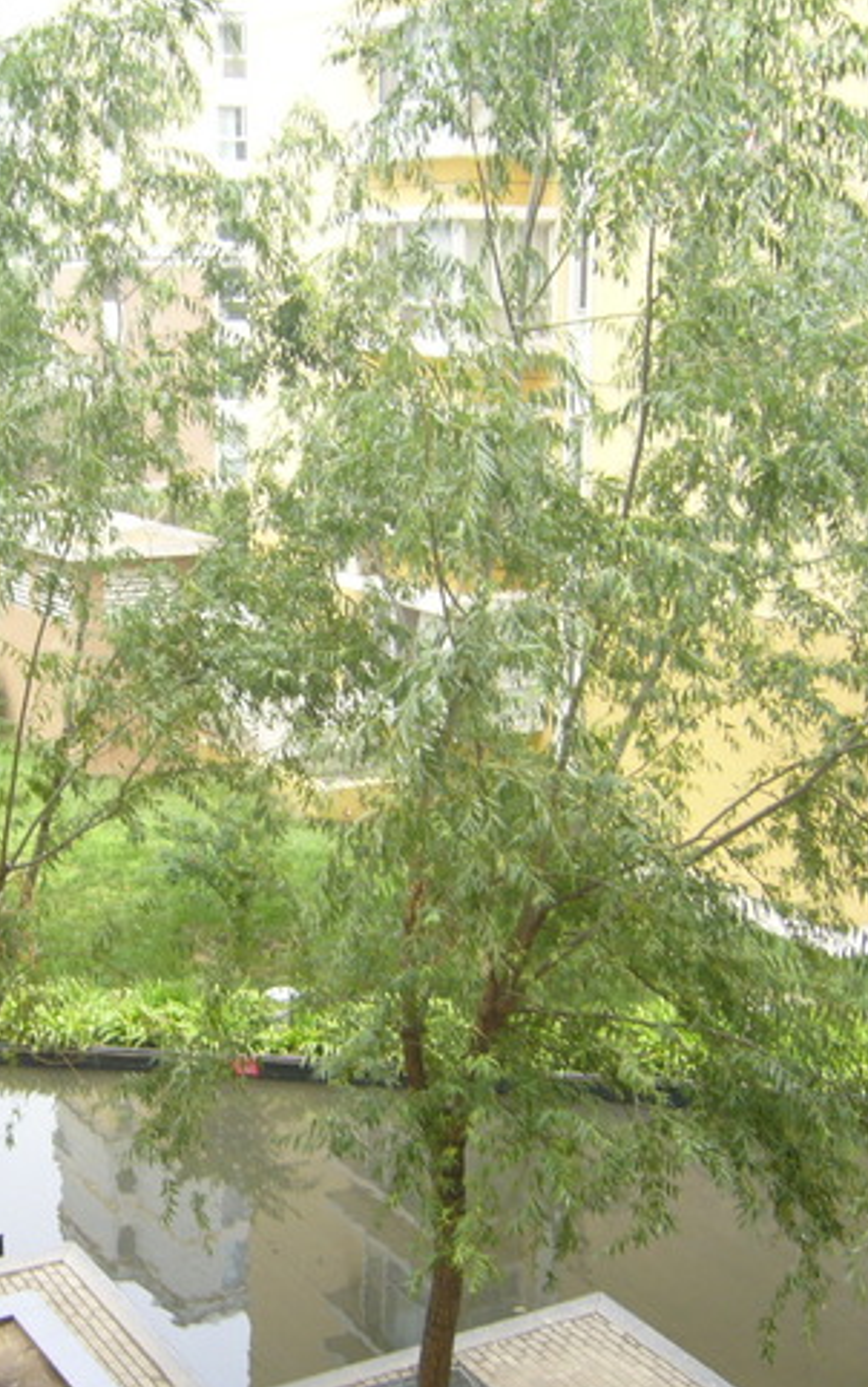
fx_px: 1889
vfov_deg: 40.3
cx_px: 239
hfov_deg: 25.6
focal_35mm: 50
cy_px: 691
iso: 80
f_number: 2.8
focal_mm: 5.8
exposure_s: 1/125
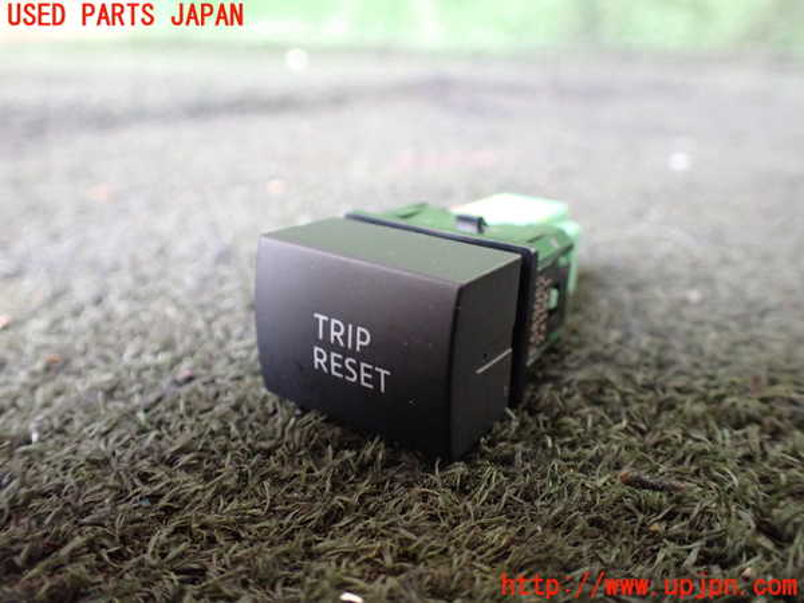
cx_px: 402
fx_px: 697
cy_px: 302
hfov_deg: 60.0
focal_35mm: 30
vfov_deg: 46.8
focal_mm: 5.4
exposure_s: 1/30
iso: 800
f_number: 2.3
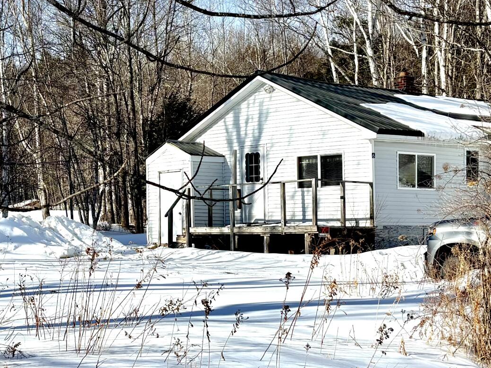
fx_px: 1064
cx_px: 142
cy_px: 202
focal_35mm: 75
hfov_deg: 25.8
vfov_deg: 19.6
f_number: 1.6
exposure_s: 1/4255
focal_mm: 5.96
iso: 50
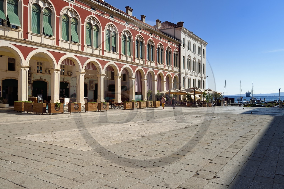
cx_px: 142
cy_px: 94
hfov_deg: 62.0
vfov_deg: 43.5
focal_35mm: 30
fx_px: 236
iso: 200
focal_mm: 30
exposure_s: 1/800
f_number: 10
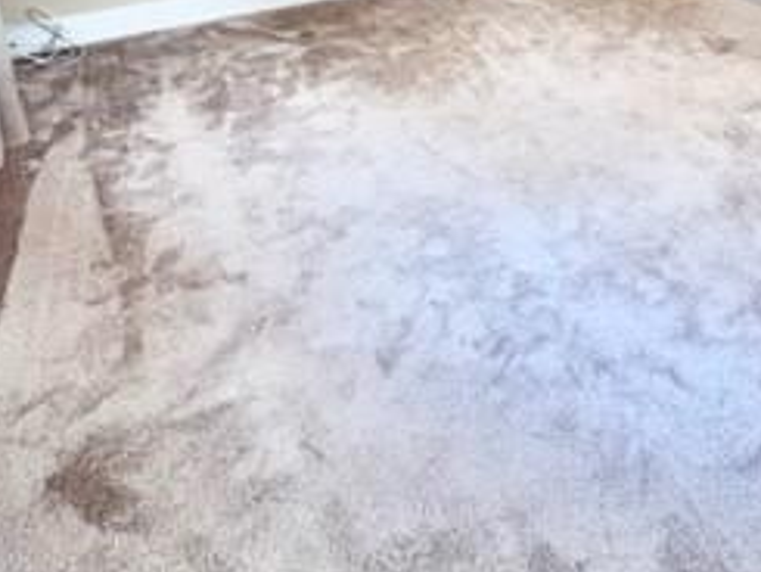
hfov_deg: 50.2
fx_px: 748
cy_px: -93
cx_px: 624
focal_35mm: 34
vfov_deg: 34.5
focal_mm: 1.57
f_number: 1.8
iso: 250
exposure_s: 1/87
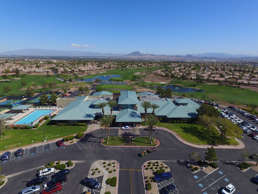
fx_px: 149
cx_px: 129
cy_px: 97
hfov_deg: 81.7
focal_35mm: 20
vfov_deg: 66.0
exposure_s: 1/1590
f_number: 2.8
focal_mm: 3.61
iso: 100
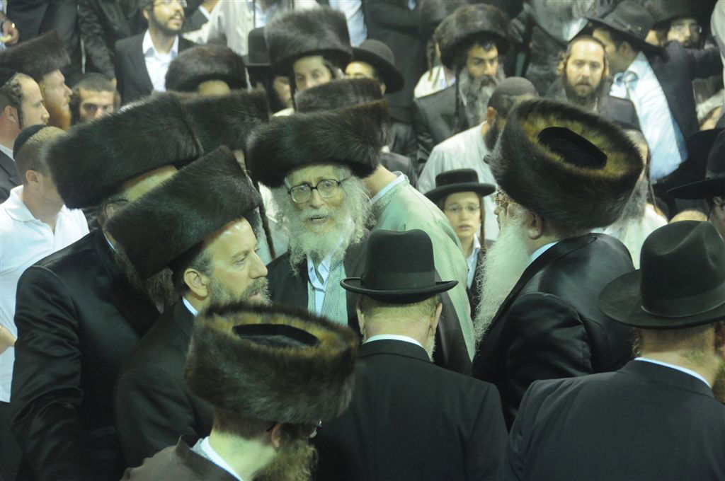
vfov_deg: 13.0
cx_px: 362
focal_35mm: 105
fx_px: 2112
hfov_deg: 19.5
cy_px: 240
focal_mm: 70
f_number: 5
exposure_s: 1/50
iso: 2500
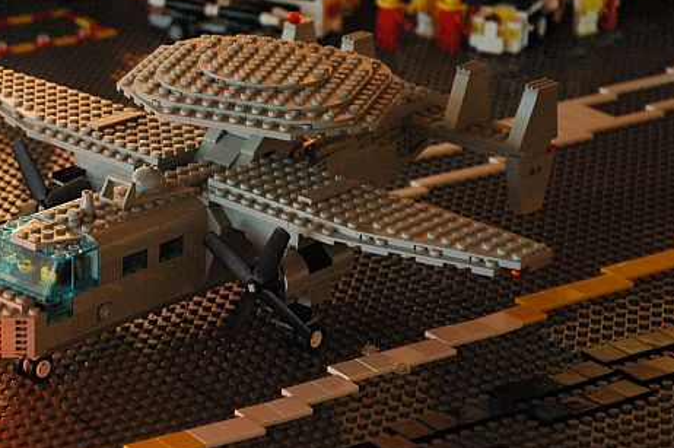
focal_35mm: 135
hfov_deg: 15.1
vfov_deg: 10.1
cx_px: 124
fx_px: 2525
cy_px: 248
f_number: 4.5
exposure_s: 1/8
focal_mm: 52
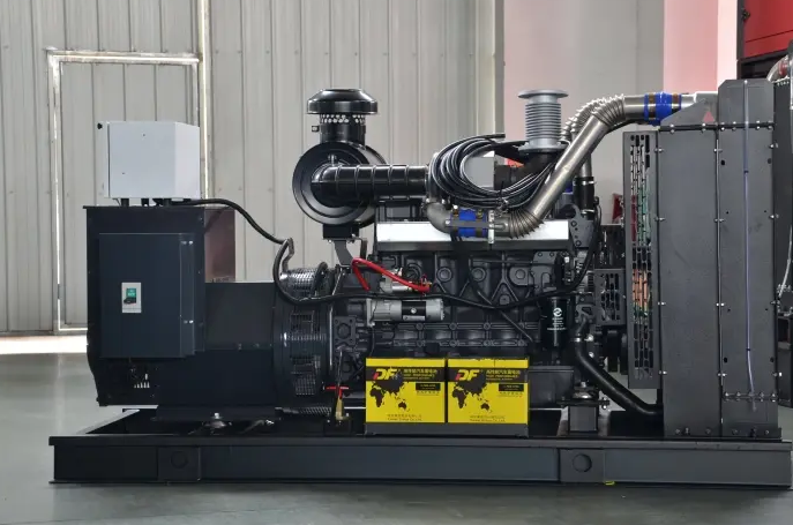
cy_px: 270
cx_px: 418
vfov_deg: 17.3
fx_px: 1727
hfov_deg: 25.9
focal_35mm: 79
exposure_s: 1/13
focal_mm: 45
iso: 160
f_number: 4.8
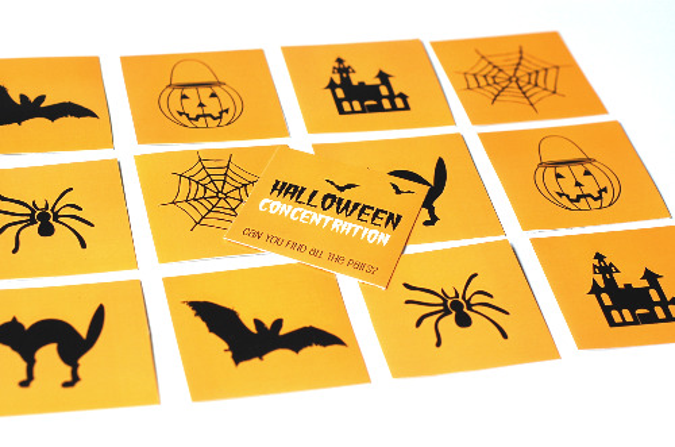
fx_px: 1403
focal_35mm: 75
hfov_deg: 27.0
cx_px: 338
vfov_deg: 18.1
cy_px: 224
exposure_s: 1/125
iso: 320
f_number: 5.6
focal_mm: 50
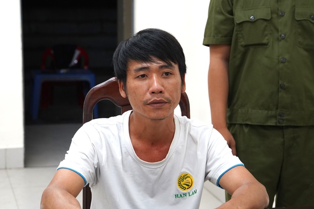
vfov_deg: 12.9
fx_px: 925
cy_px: 104
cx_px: 157
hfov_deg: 19.3
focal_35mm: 106
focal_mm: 71
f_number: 6.3
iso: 2000
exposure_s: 1/30
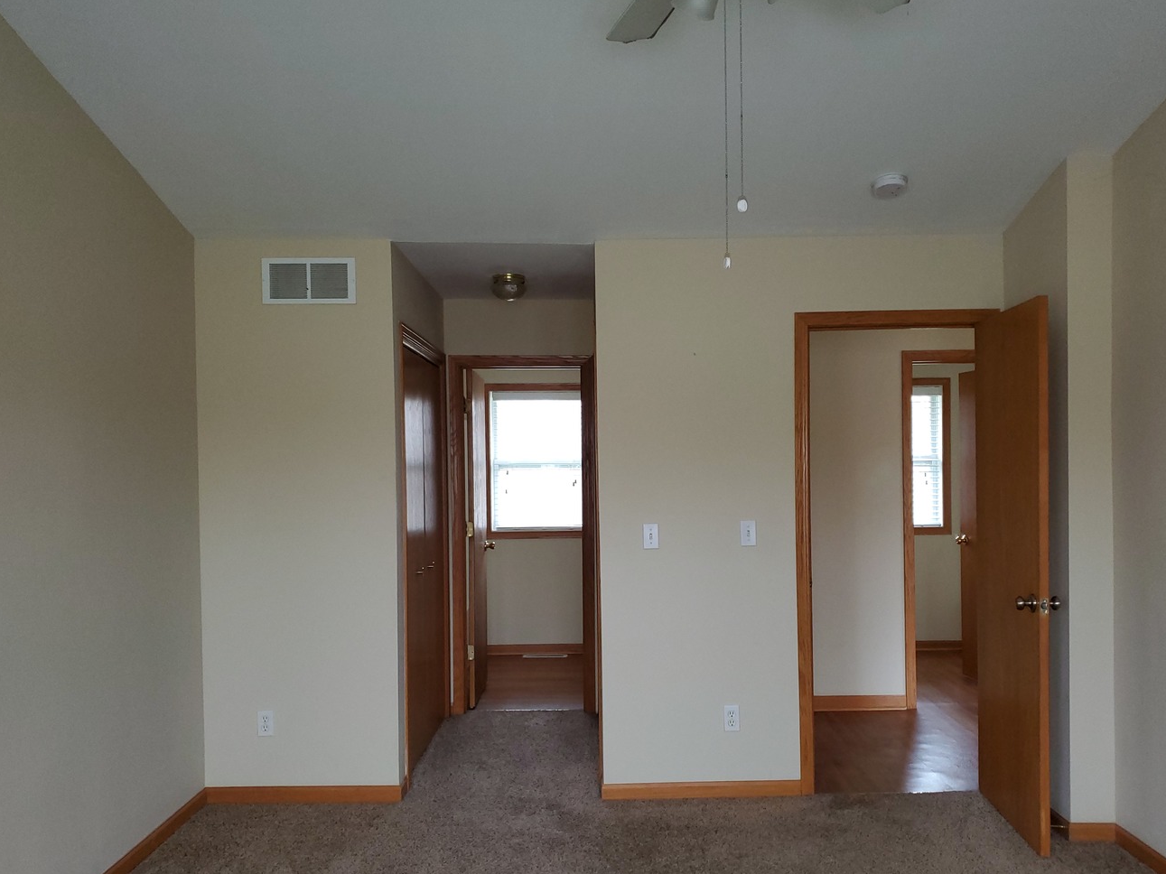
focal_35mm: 29
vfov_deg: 48.2
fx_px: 977
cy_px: 476
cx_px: 624
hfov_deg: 61.6
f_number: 1.5
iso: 125
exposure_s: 1/24
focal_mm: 4.3
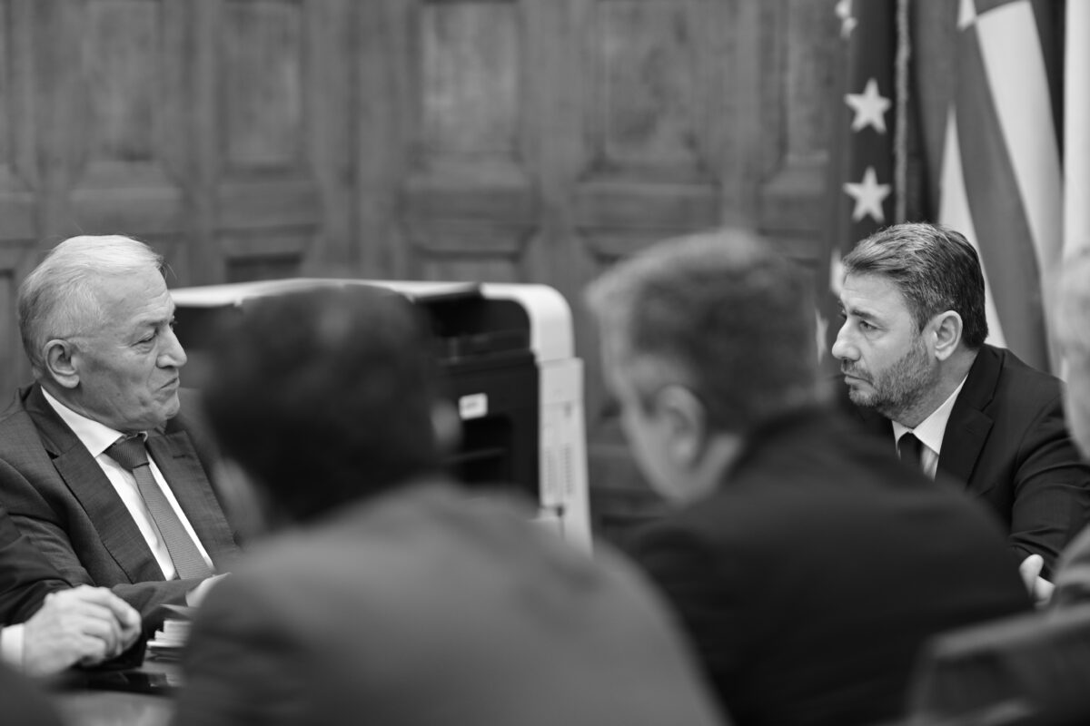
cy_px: 363
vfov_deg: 10.2
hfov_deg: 15.2
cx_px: 545
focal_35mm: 135
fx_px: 4087
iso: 640
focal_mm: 135
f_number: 2
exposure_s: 1/200
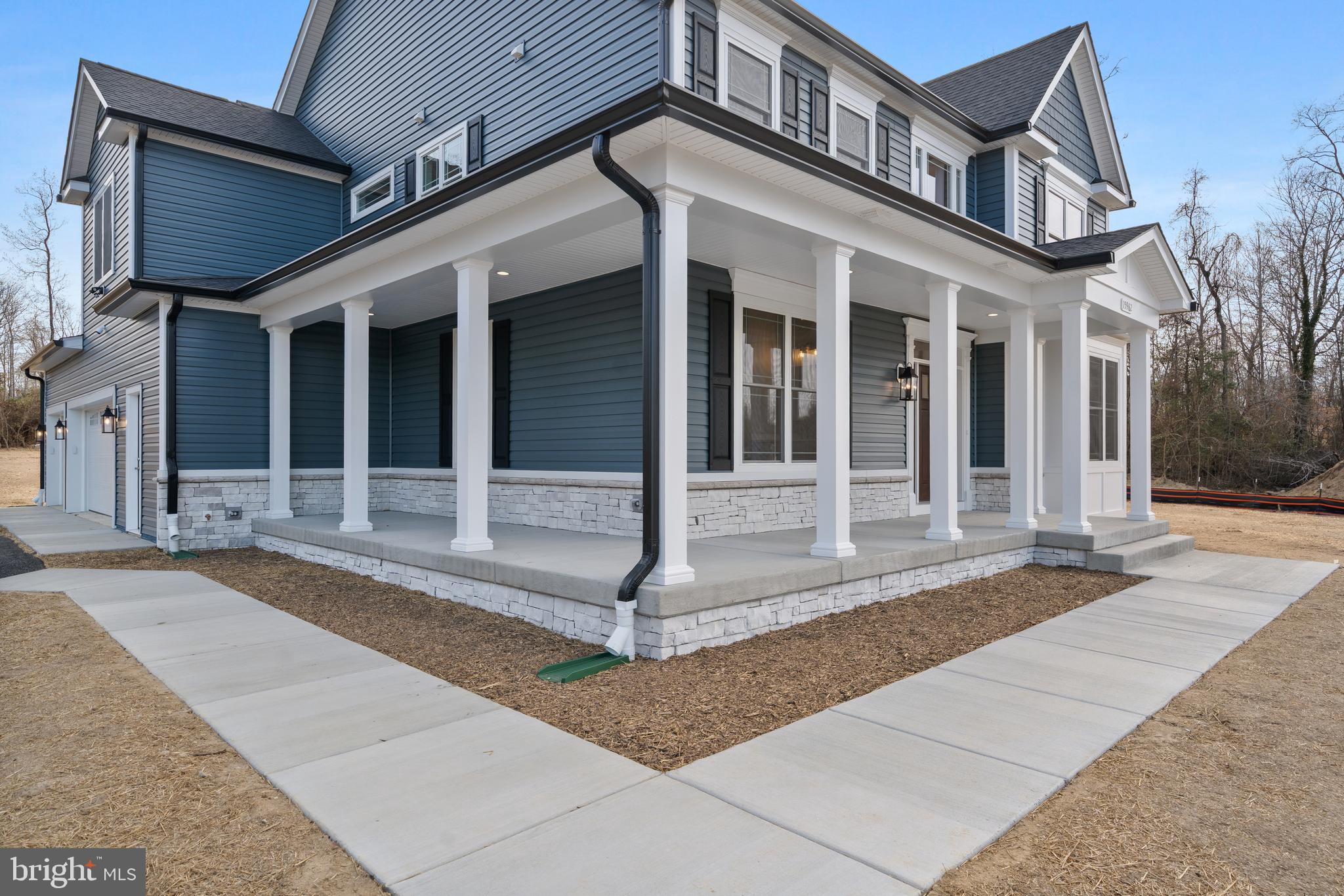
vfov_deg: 61.9
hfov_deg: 84.0
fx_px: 747
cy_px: 448
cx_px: 672
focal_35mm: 20
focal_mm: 20
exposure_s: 1/60
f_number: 7.1
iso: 250
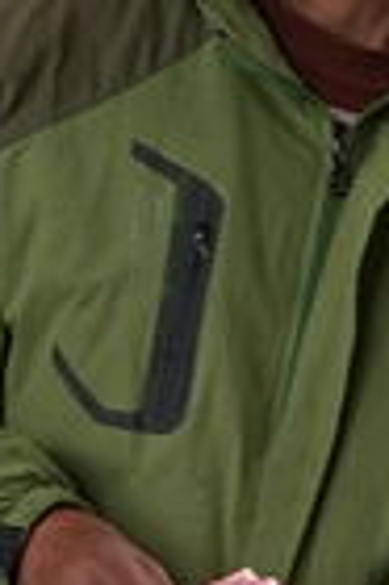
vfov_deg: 8.7
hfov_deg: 5.9
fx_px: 3737
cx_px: 565
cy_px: 926
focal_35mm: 230
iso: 25
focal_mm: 4.15
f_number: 2.2
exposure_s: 1/50
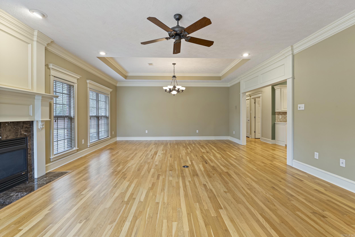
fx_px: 158
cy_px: 118
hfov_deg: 96.7
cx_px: 178
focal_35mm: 16
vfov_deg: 73.8
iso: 250
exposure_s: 1/1.25
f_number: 9
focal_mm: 16
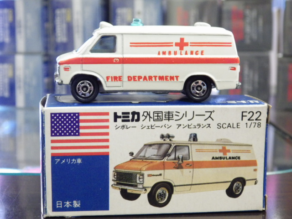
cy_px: 110
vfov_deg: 20.7
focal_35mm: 71
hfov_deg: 27.4
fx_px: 599
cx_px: 146
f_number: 4.2
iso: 800
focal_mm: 12.8
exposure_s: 1/25
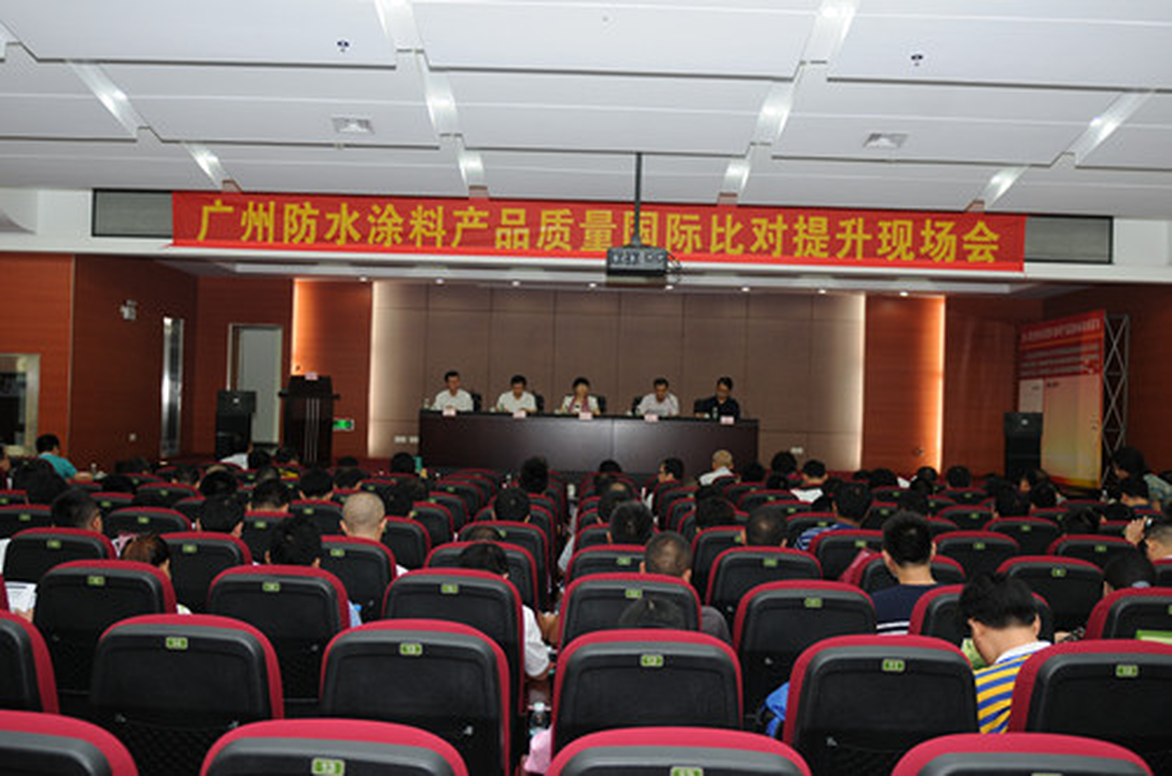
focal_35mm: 36
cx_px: 586
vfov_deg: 36.7
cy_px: 388
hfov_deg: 53.2
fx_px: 1169
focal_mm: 24
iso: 250
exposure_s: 1/80
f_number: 2.8
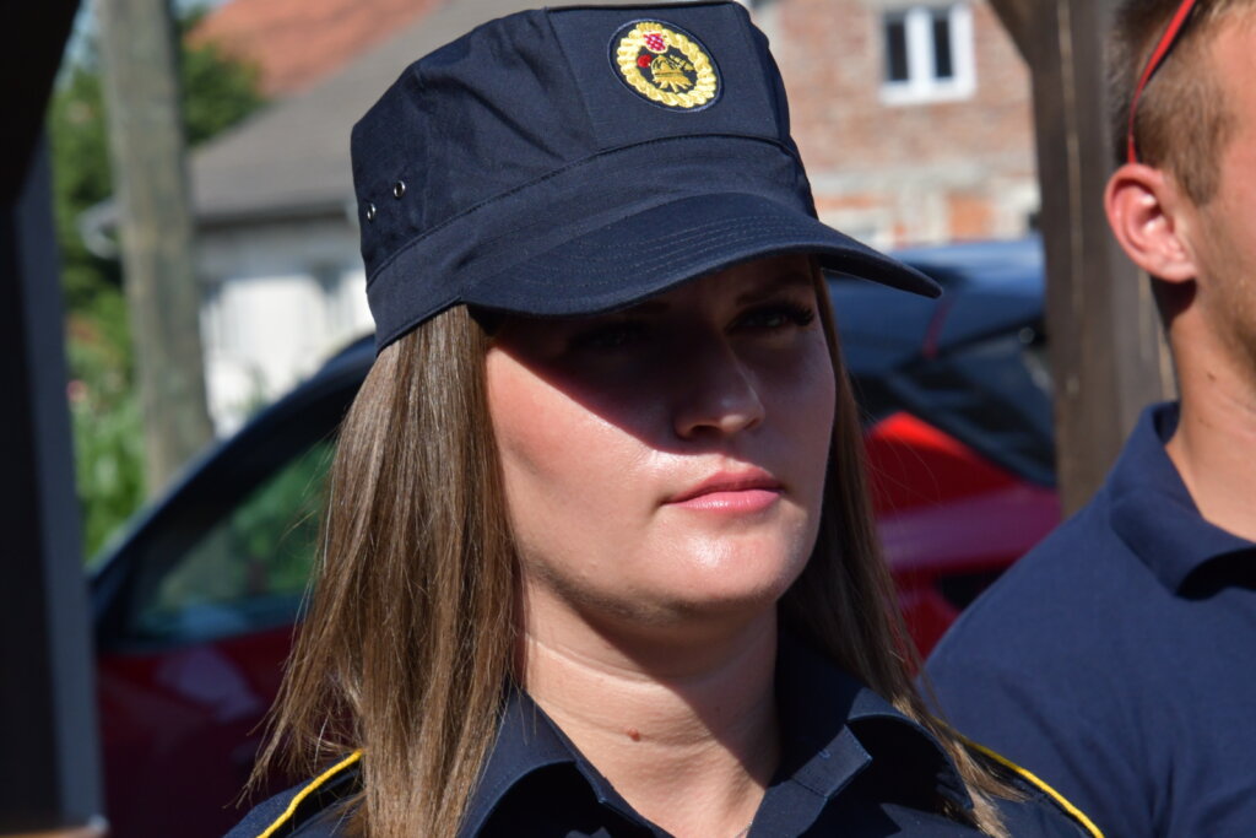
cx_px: 628
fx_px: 7048
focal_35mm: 202
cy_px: 419
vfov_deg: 6.8
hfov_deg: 10.2
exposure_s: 1/1000
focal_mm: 135
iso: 1250
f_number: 16
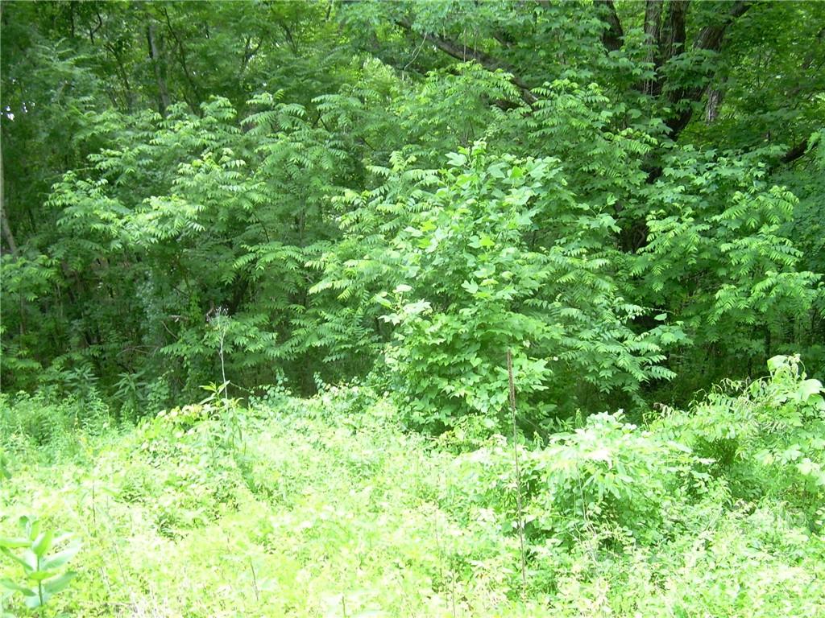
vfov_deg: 37.7
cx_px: 412
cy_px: 309
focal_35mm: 38
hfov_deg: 49.0
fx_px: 906
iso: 50
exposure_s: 1/35.6
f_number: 2.8
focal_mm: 6.3
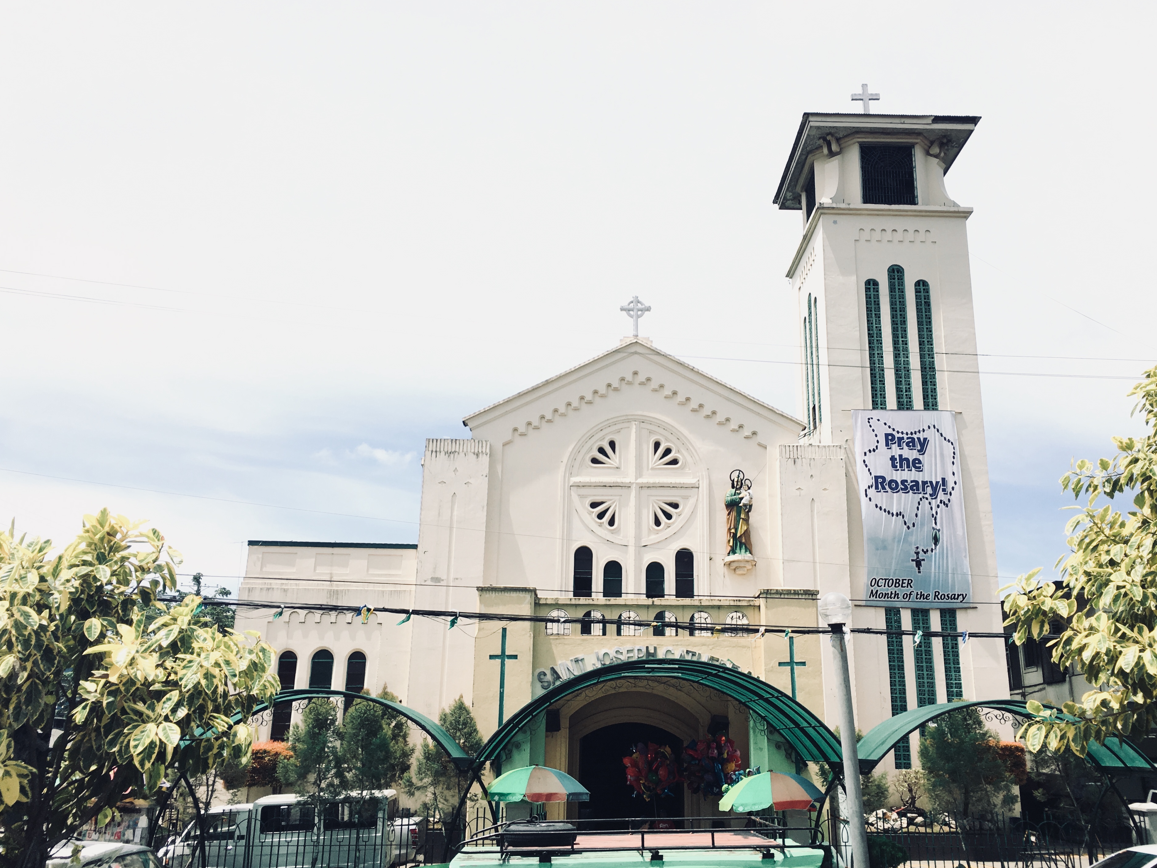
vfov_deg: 45.4
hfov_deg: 58.3
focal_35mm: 31
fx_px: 1036
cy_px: 445
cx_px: 614
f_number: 2.2
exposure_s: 1/1748
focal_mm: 4.15
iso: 25
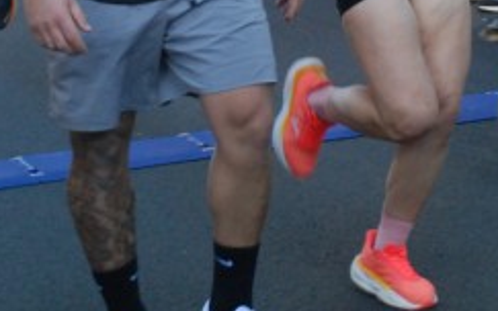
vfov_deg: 6.9
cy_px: -139
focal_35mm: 189
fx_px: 2566
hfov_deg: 11.1
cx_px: 304
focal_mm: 50
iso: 1000
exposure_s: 1/250
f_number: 5
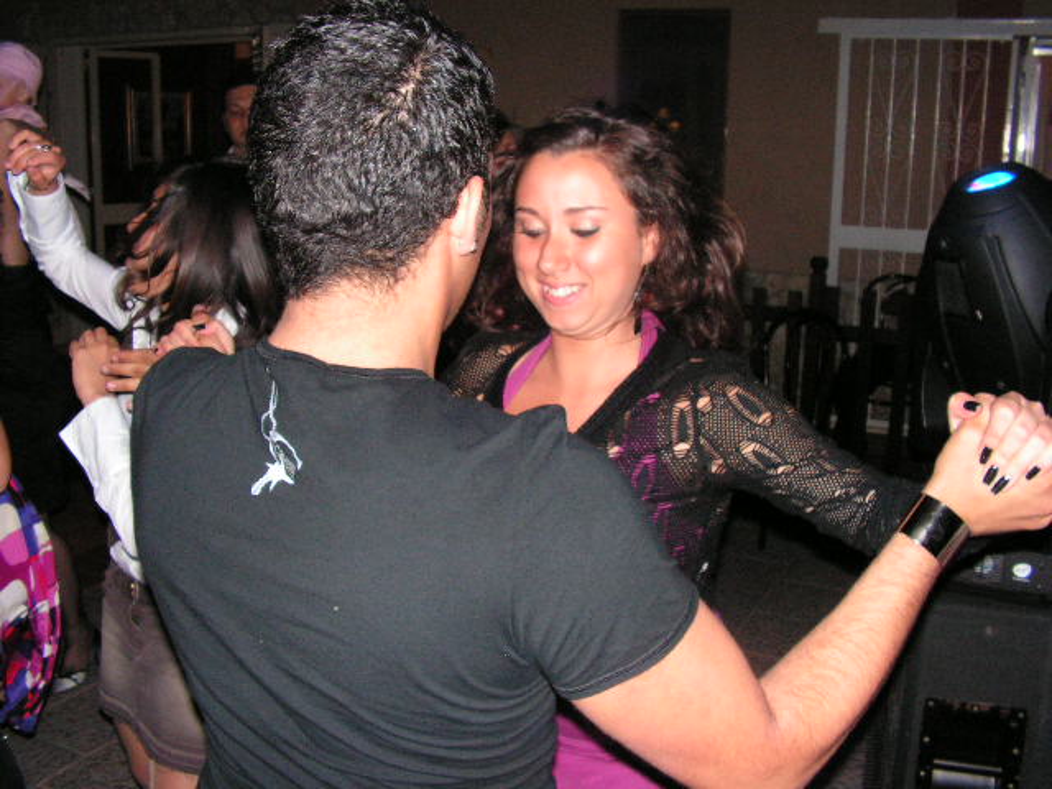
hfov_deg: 51.4
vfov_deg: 39.7
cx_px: 526
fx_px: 1094
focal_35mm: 36
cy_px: 394
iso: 200
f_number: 4.8
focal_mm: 6
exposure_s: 1/40
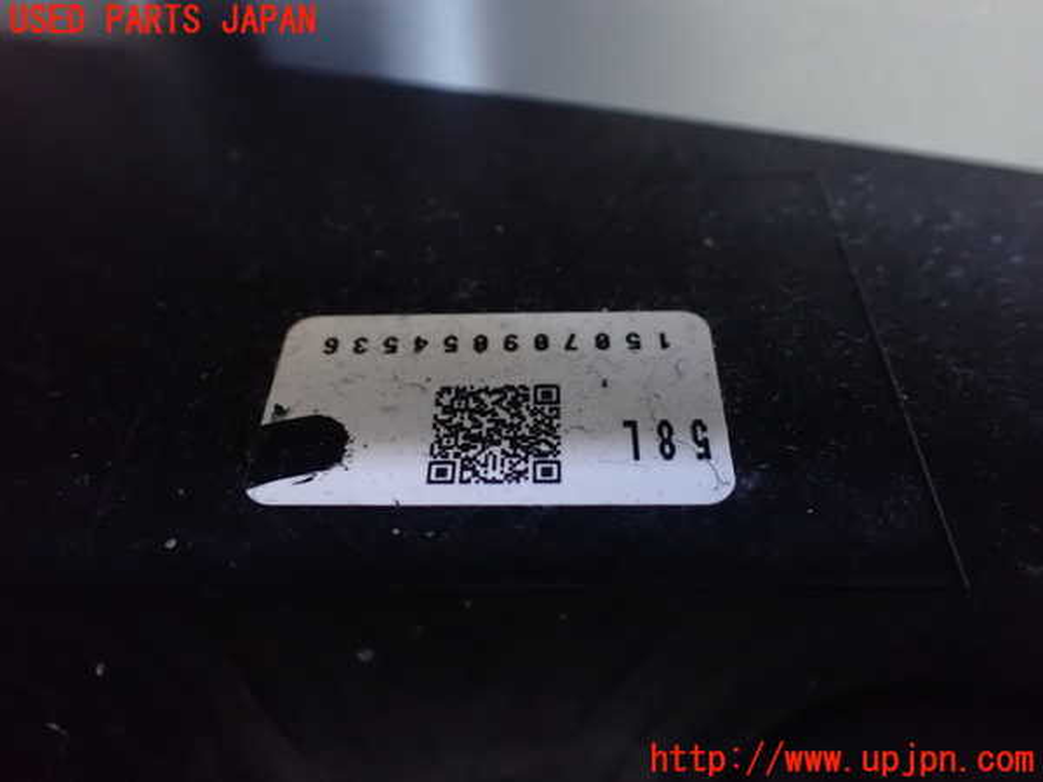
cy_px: 391
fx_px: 904
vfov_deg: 46.8
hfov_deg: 60.0
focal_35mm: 30
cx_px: 522
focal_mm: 5.4
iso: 1600
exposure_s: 1/25
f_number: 2.3
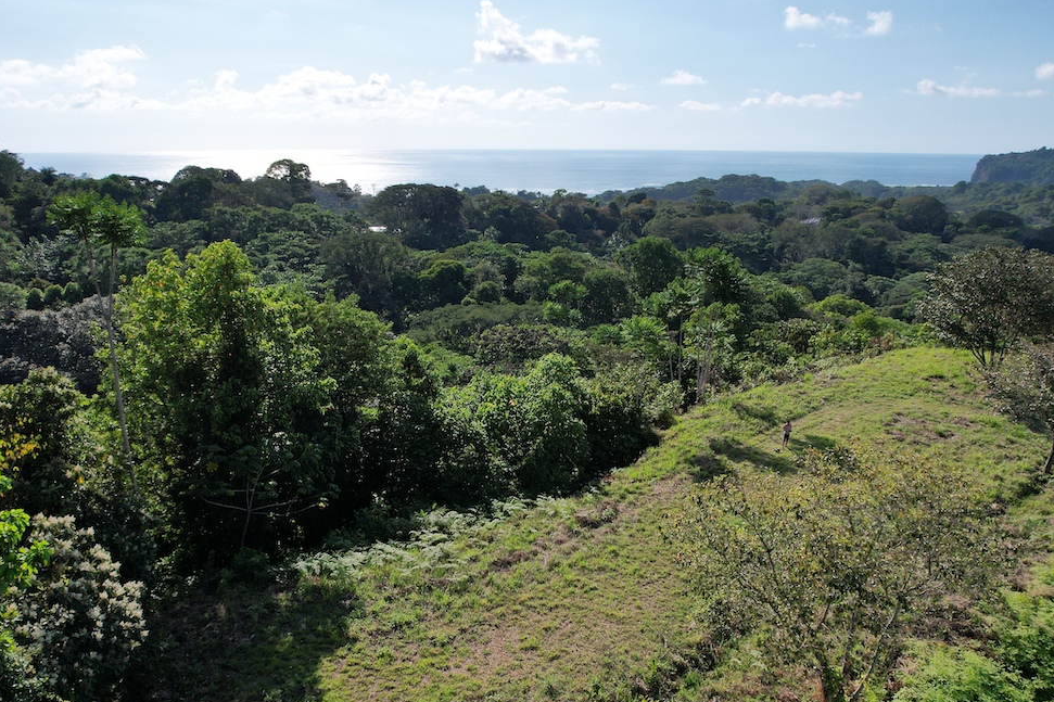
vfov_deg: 44.7
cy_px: 425
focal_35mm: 29
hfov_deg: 63.7
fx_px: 849
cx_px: 518
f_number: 2.8
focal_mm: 8.38
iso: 100
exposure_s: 1/4000
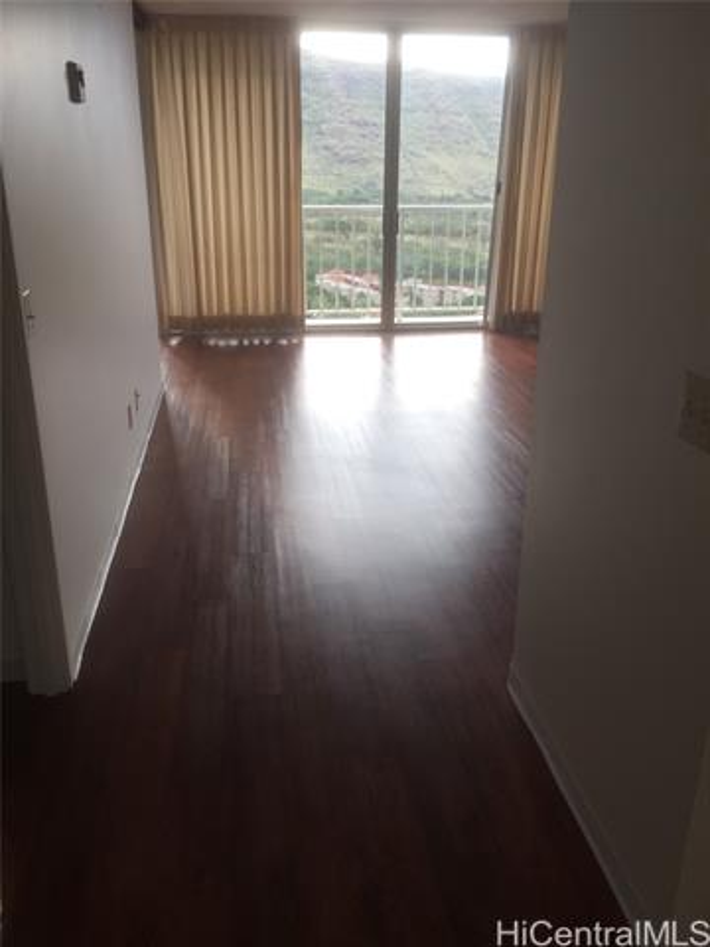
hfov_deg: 48.2
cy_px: 474
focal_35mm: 29
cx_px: 355
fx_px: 793
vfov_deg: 61.7
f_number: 2.2
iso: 32
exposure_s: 1/132
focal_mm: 4.15
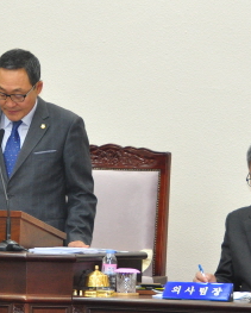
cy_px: 82
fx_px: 2456
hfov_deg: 5.8
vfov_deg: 7.3
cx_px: 61
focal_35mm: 265
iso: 640
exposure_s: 1/80
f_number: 7.1
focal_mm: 62
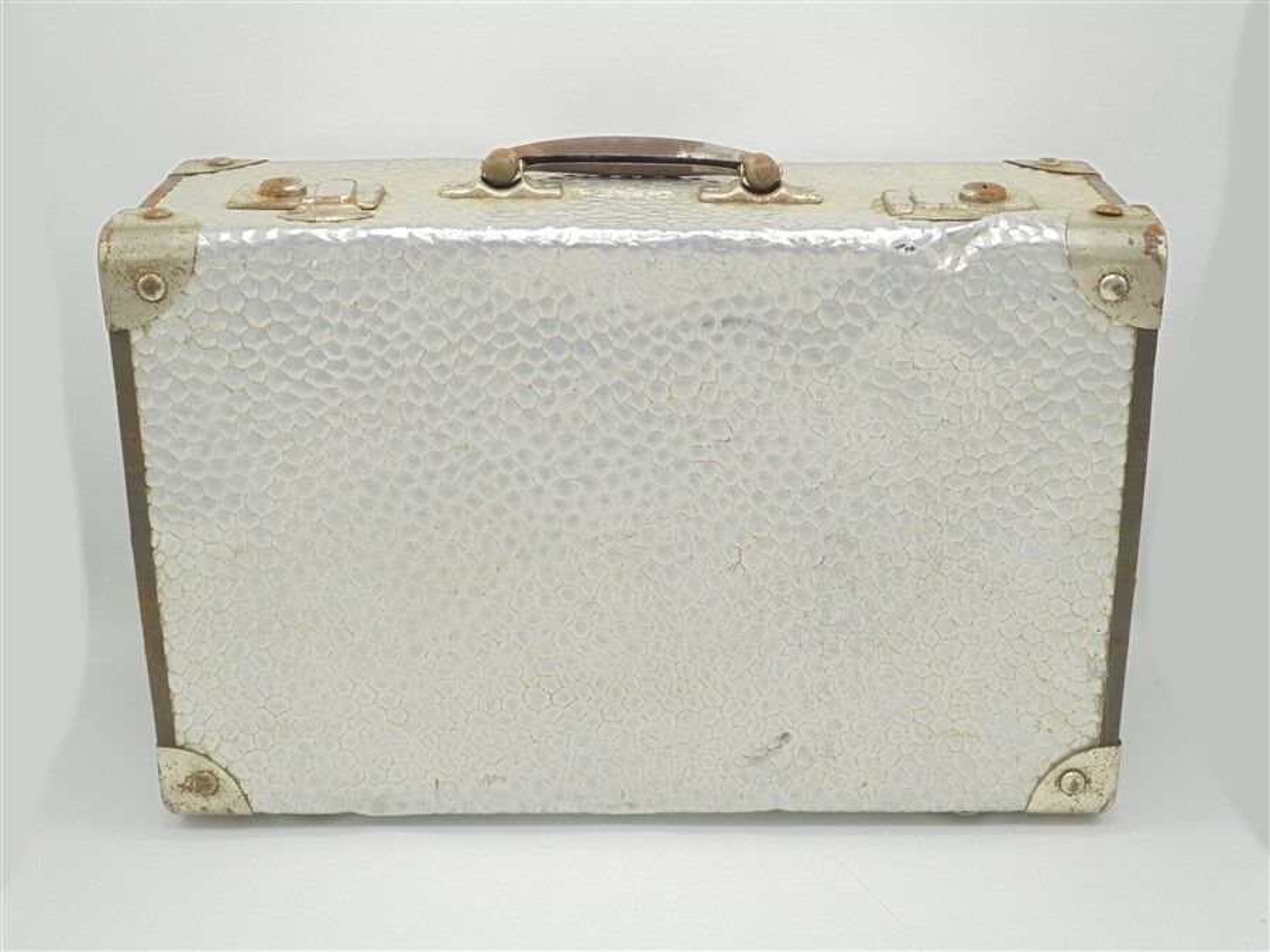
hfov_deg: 38.9
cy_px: 476
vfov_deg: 29.7
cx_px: 635
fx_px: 1798
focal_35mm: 49
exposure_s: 1/30
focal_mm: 8.9
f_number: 4.8
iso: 100
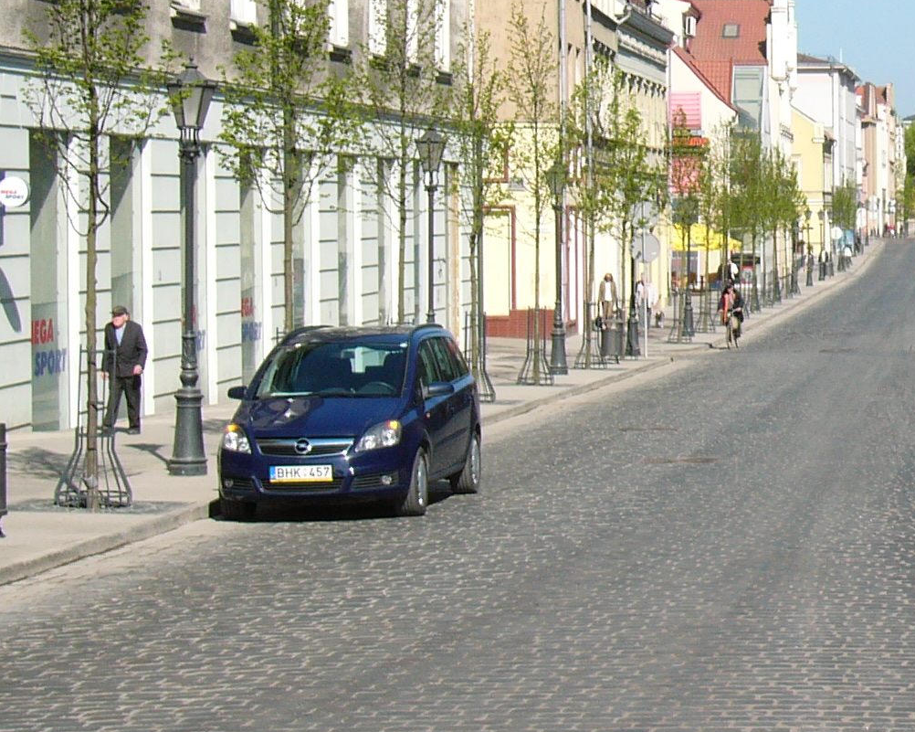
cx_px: 1036
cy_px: 273
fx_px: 3222
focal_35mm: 119
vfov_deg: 12.9
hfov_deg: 15.7
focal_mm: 8.8
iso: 50
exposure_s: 1/80
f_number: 9.7
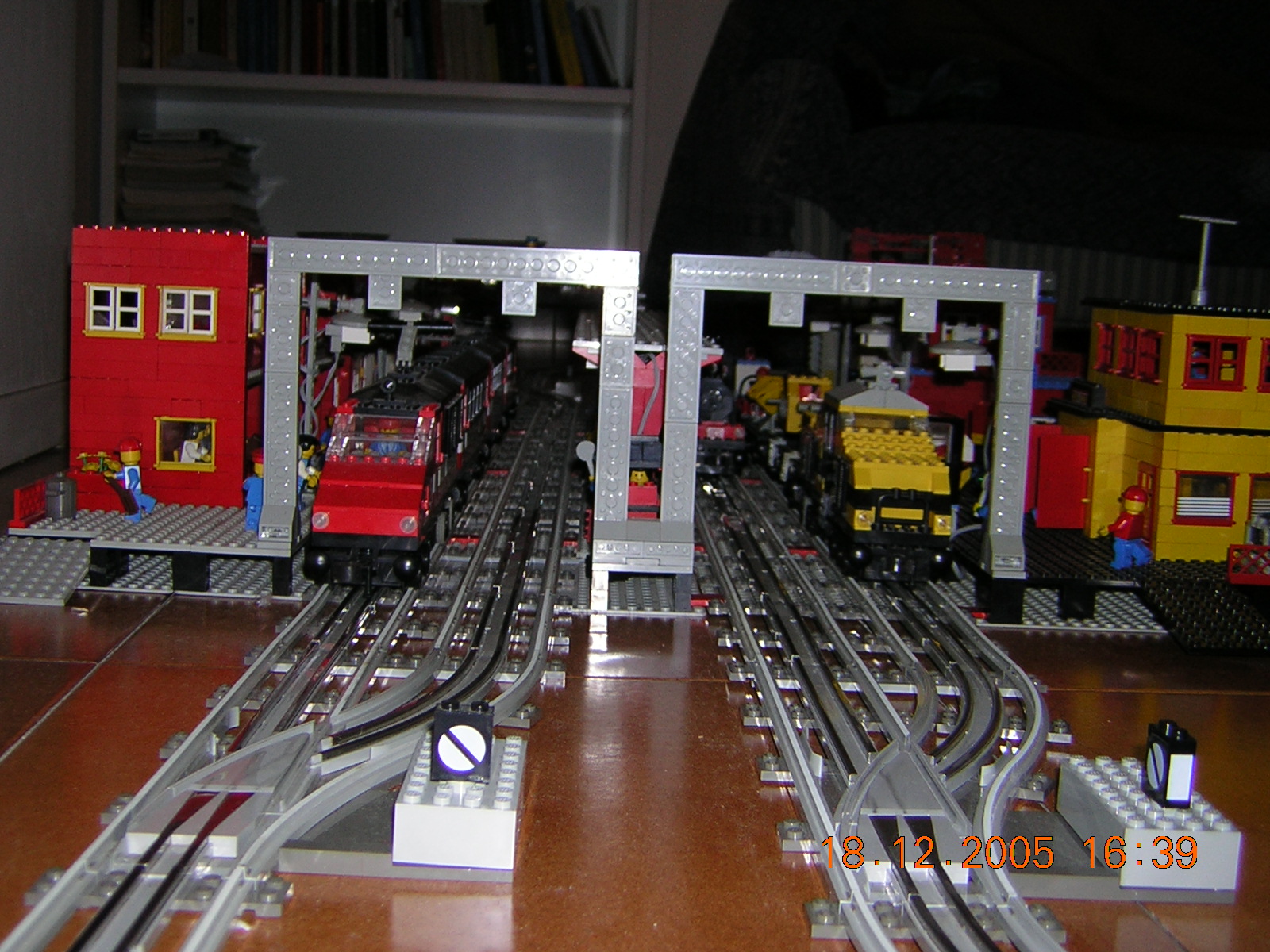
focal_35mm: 43
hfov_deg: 43.9
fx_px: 1578
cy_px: 476
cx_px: 635
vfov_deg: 33.6
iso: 50
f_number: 2.8
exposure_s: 1/60.1
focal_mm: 5.6
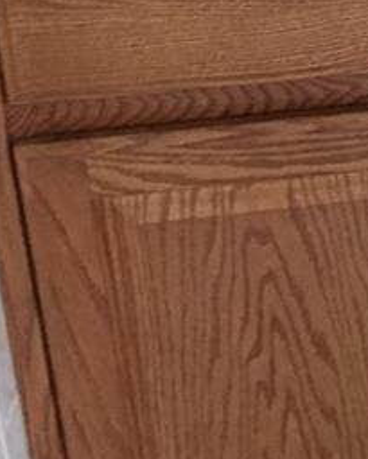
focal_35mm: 113
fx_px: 1537
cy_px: -182
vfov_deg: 15.9
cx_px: 768
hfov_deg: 12.0
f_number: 2.2
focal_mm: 4.15
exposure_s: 1/15
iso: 250
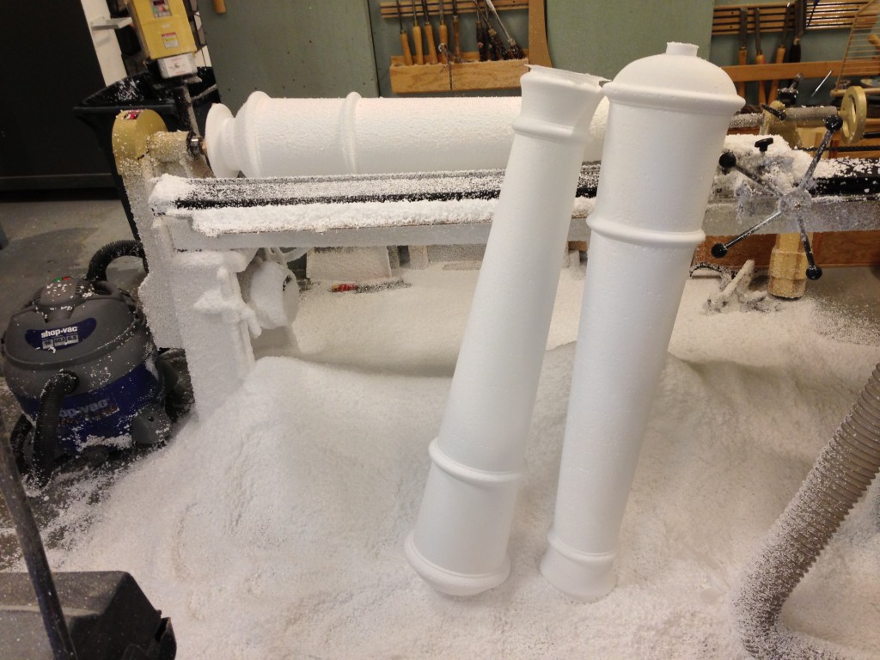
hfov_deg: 55.4
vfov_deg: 42.9
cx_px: 440
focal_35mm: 33
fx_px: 839
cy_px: 330
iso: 125
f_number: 2.4
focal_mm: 4.13
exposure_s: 1/20
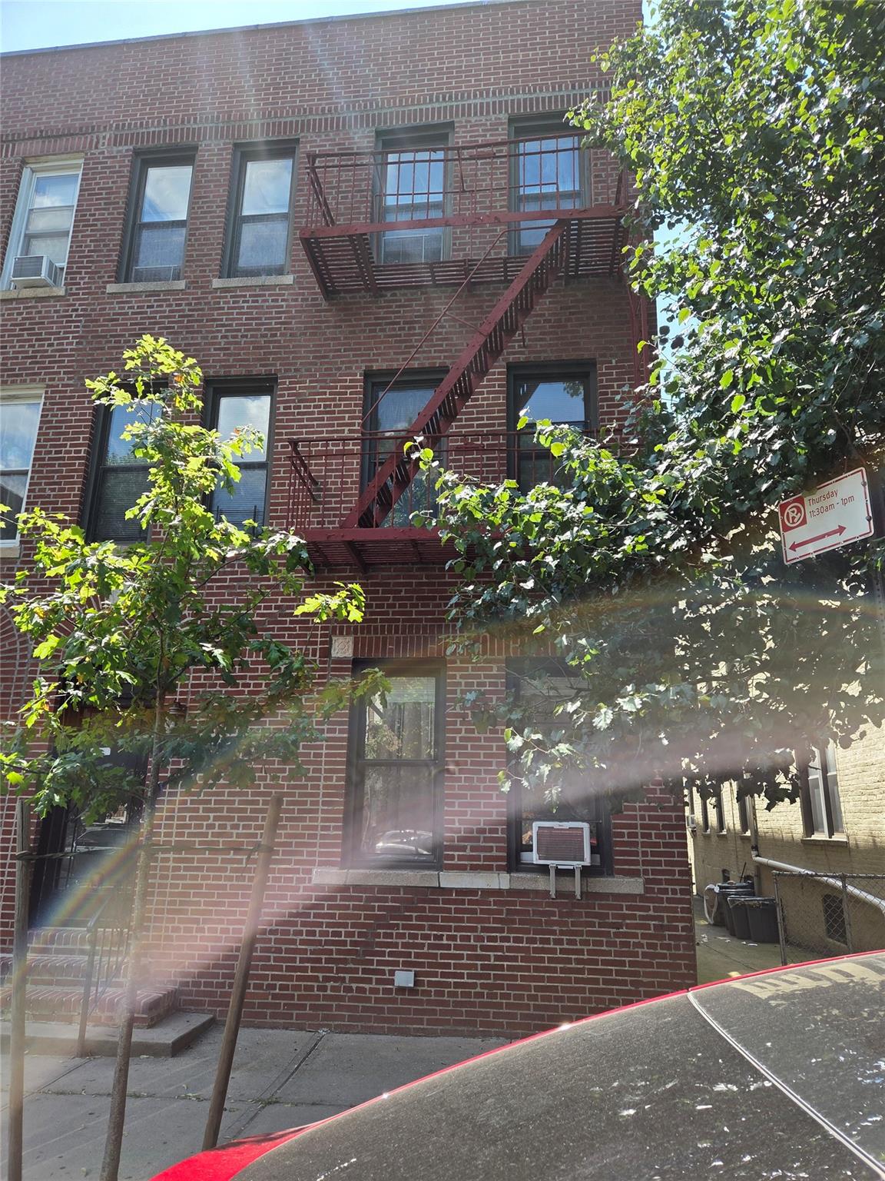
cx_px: 442
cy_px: 590
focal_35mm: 23
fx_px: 784
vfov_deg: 73.9
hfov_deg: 58.9
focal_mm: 5.4
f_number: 1.8
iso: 80
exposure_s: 1/1283
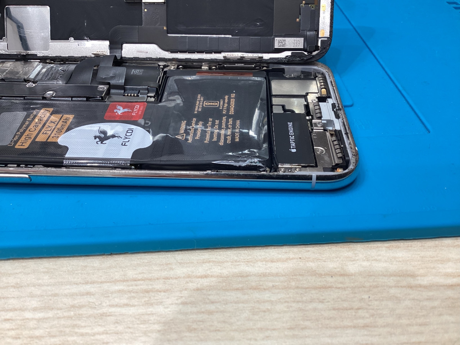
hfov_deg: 58.4
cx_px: 230
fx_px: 412
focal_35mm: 31
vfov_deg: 45.4
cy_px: 172
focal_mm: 3.3
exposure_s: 1/100
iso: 80
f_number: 2.4
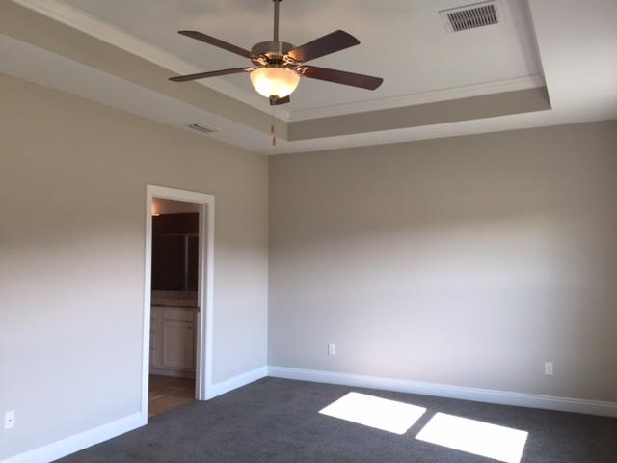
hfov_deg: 61.7
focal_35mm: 29
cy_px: 232
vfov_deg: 48.2
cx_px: 308
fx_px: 517
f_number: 2.2
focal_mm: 4.15
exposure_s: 1/120
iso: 50
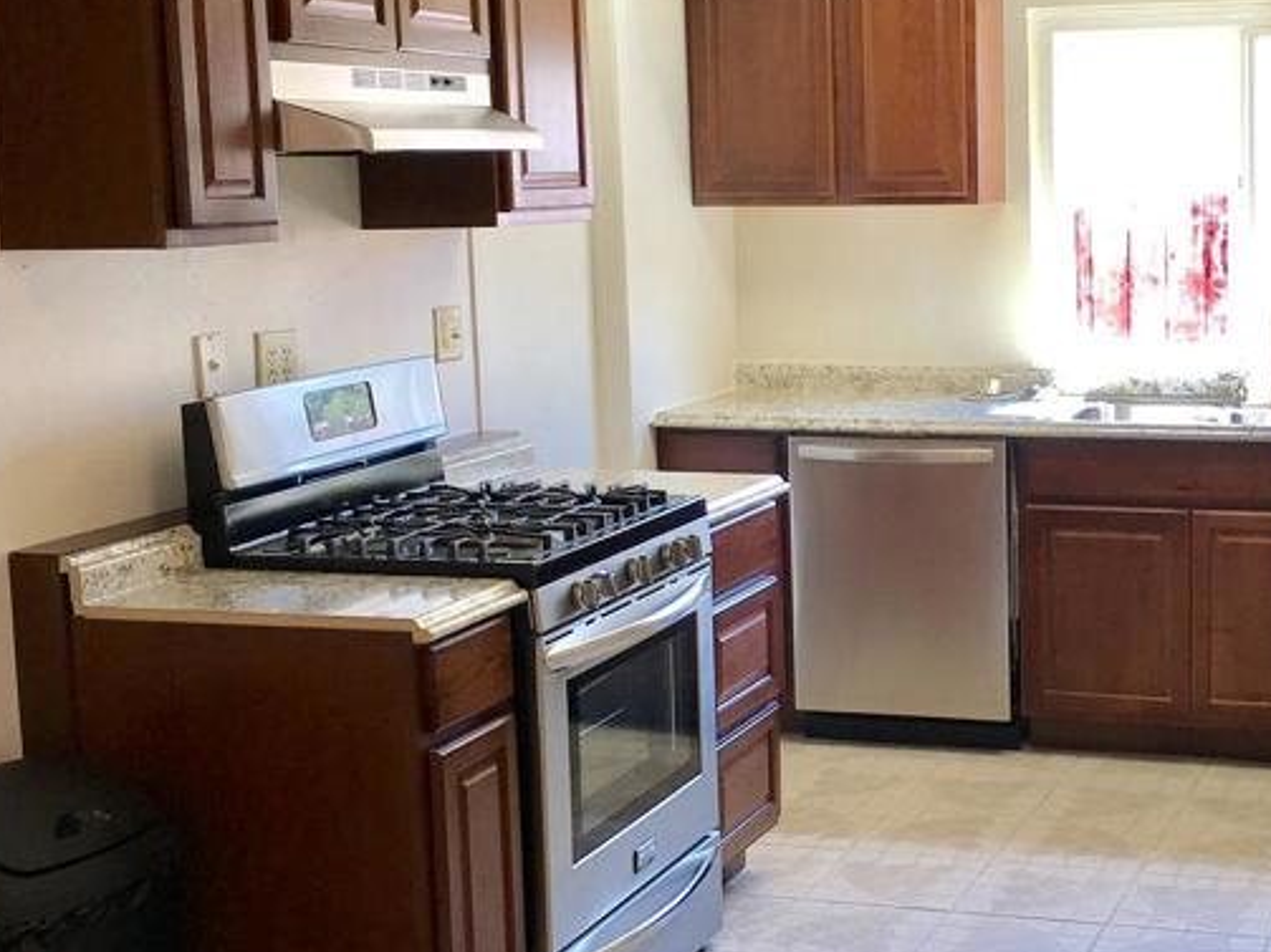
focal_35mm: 59
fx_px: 2166
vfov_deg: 24.8
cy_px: 427
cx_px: 975
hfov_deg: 32.0
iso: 25
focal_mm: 4.15
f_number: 2.2
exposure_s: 1/40
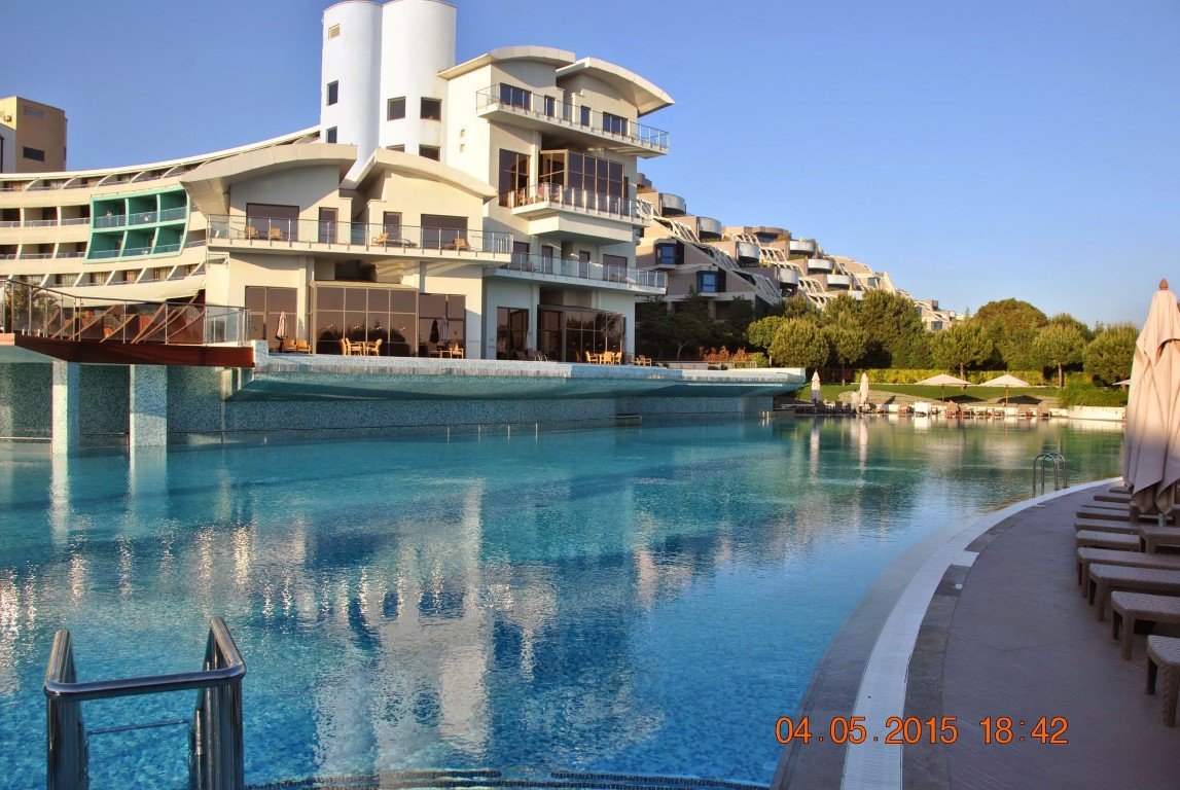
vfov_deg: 48.1
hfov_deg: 67.3
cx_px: 590
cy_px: 395
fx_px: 886
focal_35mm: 27
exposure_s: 1/200
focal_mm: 18
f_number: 7.1
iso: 100
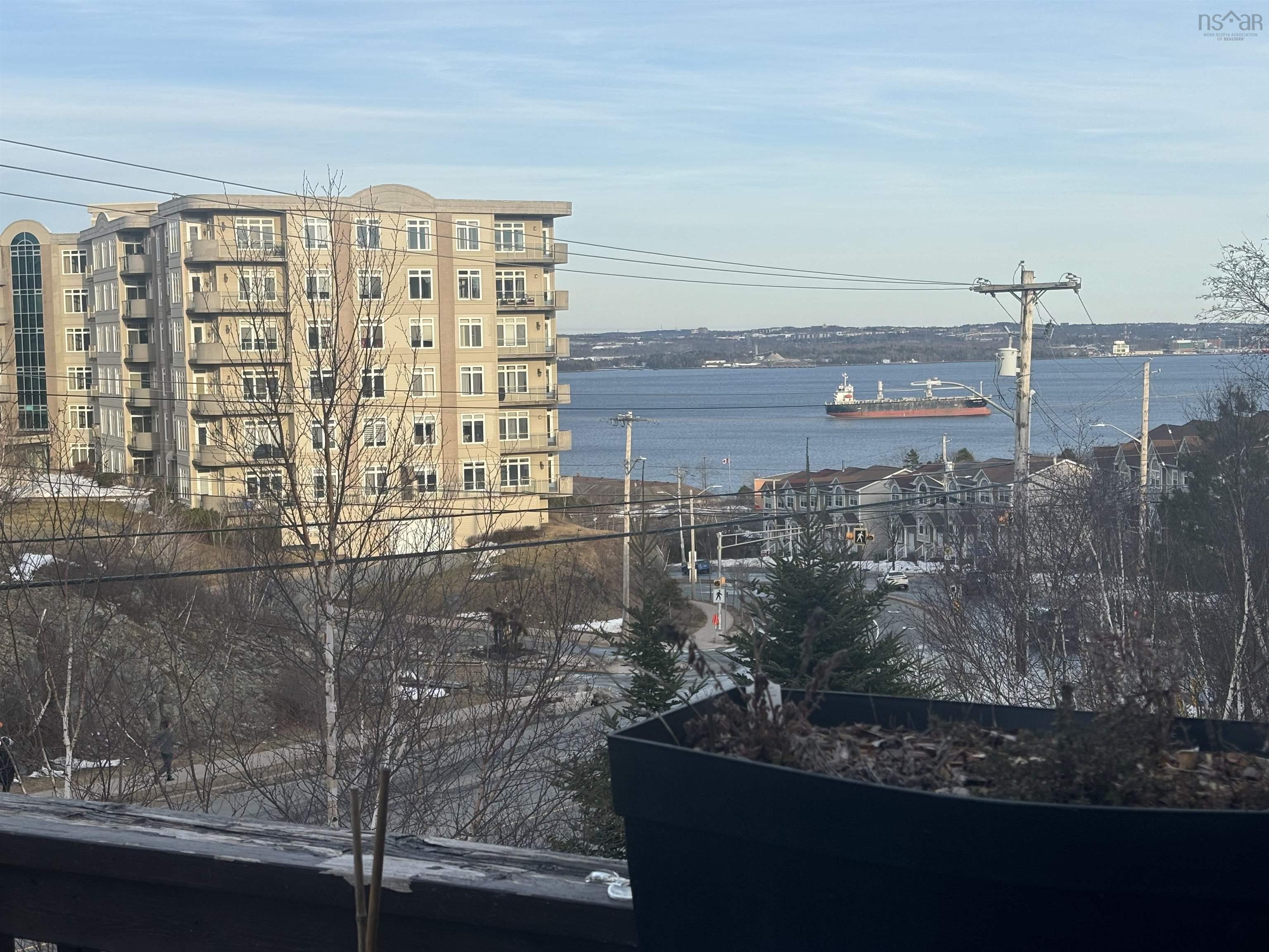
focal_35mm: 52
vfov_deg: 28.0
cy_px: 476
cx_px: 634
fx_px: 1906
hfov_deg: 36.8
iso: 32
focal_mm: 5.96
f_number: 1.6
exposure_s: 1/1152
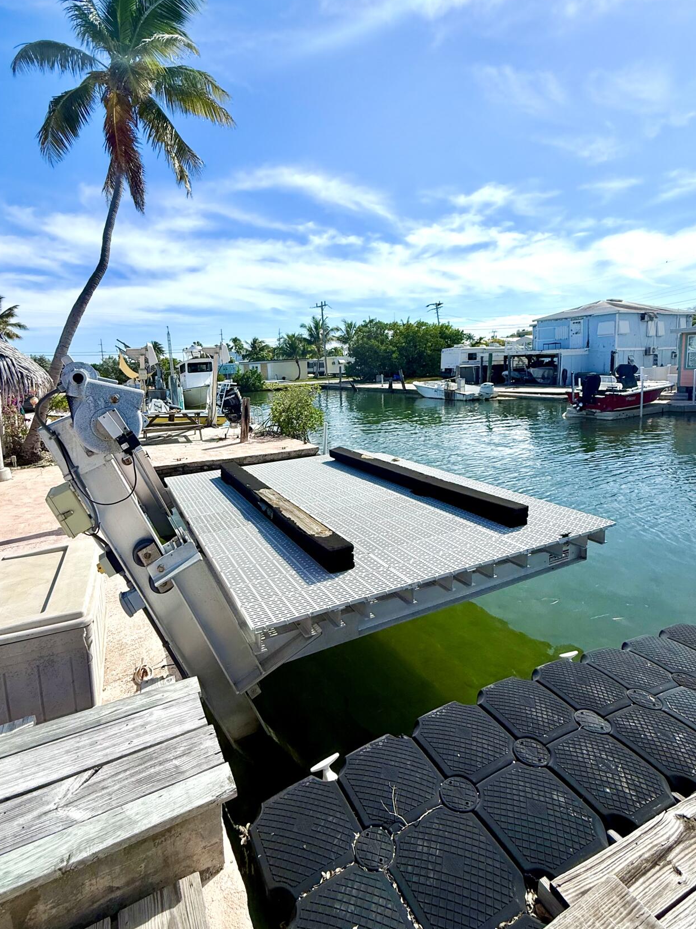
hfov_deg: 74.6
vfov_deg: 90.8
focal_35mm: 17
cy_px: 421
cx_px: 317
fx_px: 456
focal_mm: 2.22
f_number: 2.2
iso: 50
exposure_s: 1/4149
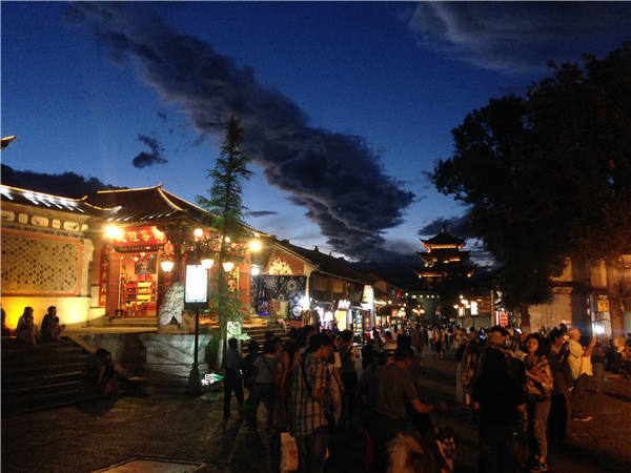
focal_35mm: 33
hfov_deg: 55.4
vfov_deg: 42.9
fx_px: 602
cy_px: 236
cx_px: 316
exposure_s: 1/20
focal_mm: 4.12
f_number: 2.4
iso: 250
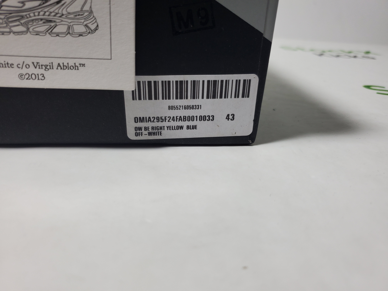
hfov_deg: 67.3
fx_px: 291
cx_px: 194
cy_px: 146
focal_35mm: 26
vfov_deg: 53.1
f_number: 1.5
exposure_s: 1/423
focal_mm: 4.3
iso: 50
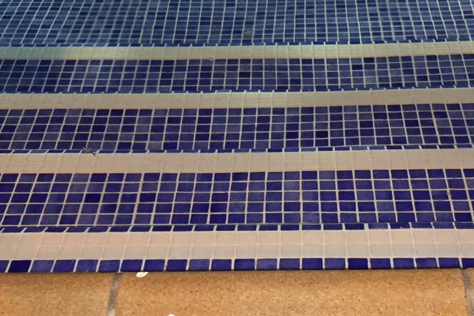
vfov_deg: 16.4
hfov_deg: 24.4
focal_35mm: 83
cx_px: 276
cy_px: 71
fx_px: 1093
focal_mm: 4.15
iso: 320
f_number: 2.2
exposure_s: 1/17
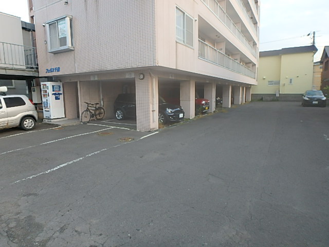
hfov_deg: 79.0
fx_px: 200
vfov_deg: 63.4
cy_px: 124
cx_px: 164
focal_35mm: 21
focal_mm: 3.7
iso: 125
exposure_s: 1/80
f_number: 3.5
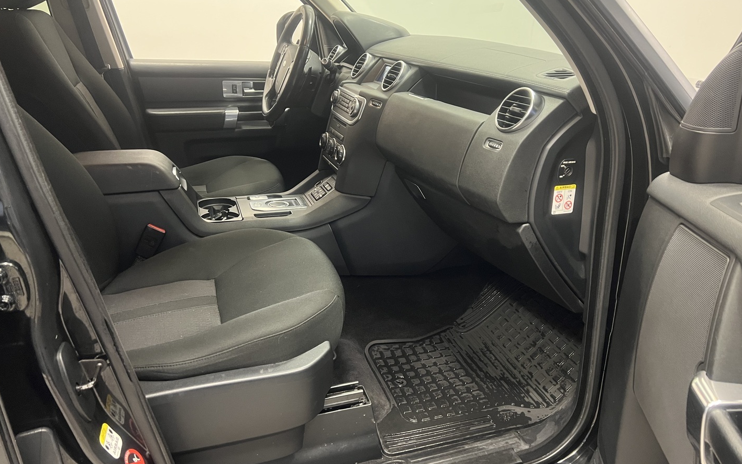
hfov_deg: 66.5
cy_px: 228
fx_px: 566
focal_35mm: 28
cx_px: 371
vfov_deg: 44.6
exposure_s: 1/33
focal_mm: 5.7
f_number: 1.5
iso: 400
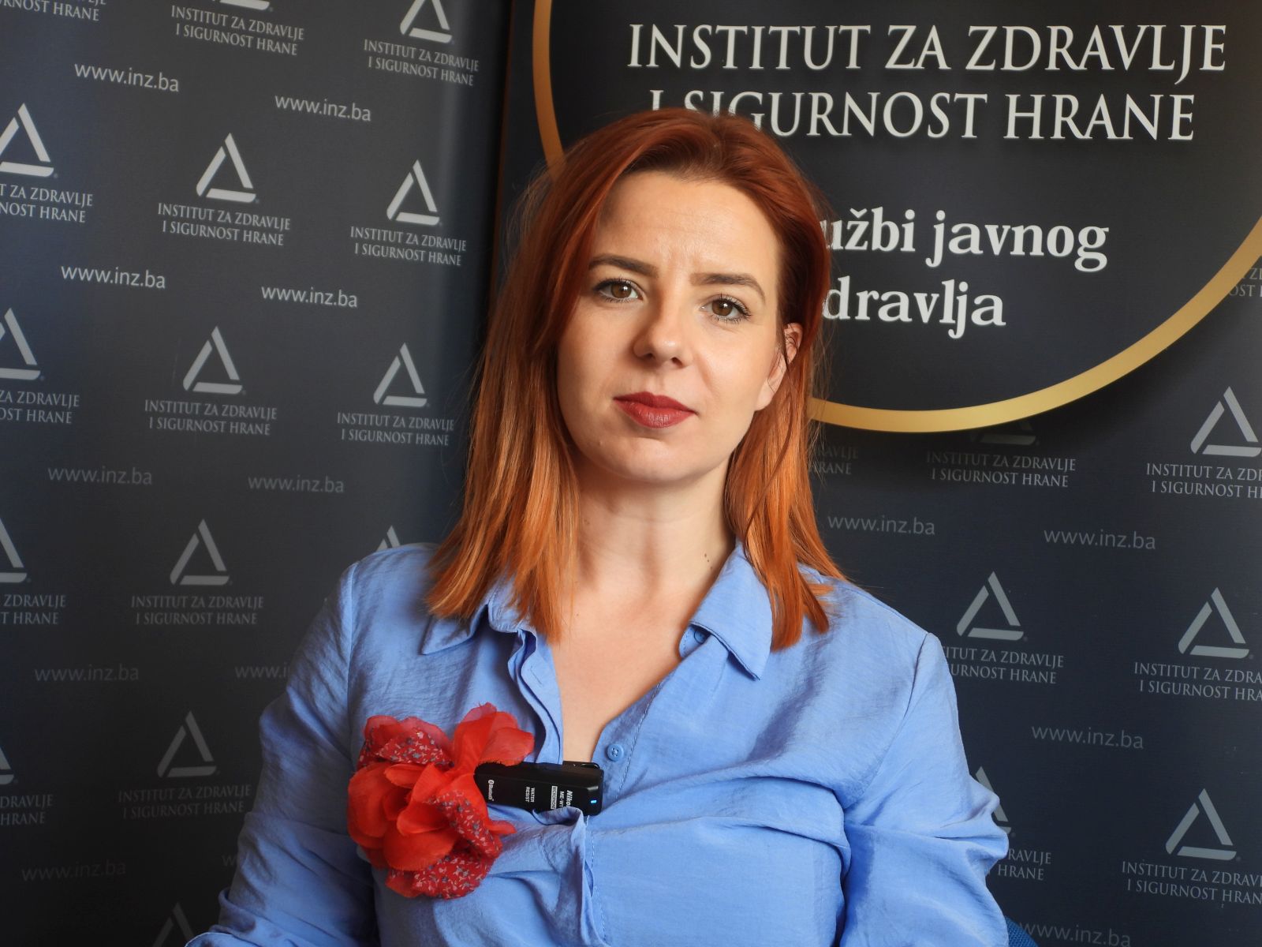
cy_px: 474
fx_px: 2370
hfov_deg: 29.8
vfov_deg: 22.6
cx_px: 631
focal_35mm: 65
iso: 110
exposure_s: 1/30
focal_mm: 11.7
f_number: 3.5
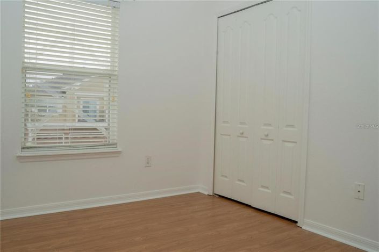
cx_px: 190
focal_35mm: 30
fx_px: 316
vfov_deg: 43.5
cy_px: 126
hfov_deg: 62.0
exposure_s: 1/160
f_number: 8
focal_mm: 30
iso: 400
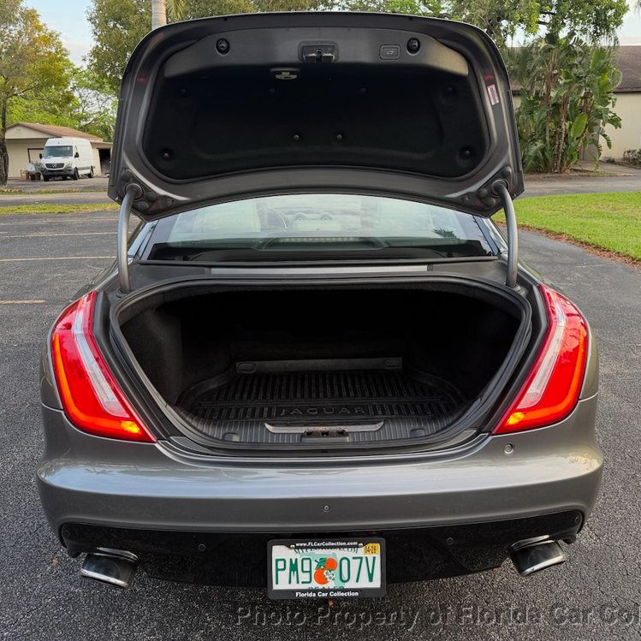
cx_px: 329
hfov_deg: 55.6
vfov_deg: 55.6
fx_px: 608
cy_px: 315
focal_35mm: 29
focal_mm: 6.76
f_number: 1.78
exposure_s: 1/70
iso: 80
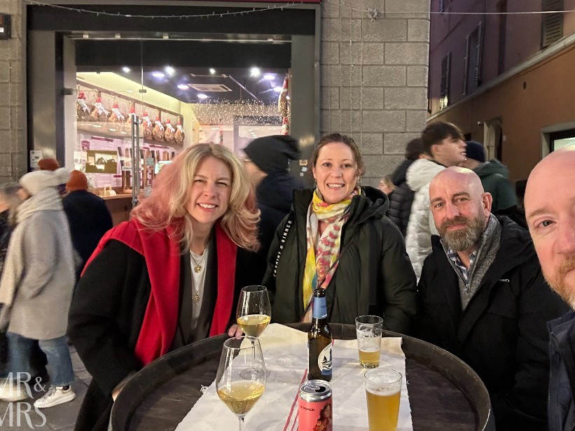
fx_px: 465
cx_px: 339
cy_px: 184
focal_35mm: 28
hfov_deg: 63.0
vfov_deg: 49.6
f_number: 1.9
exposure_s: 1/33
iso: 400
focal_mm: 2.69
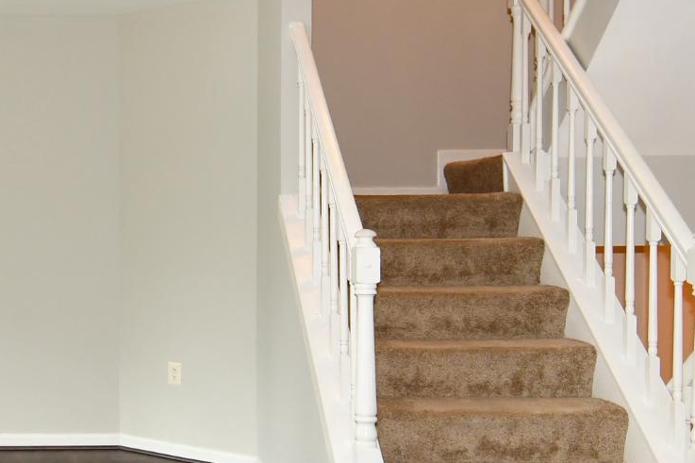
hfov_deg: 36.9
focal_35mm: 50
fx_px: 965
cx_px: 62
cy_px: 317
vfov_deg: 26.8
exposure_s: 1/60
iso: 640
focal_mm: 12
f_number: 4
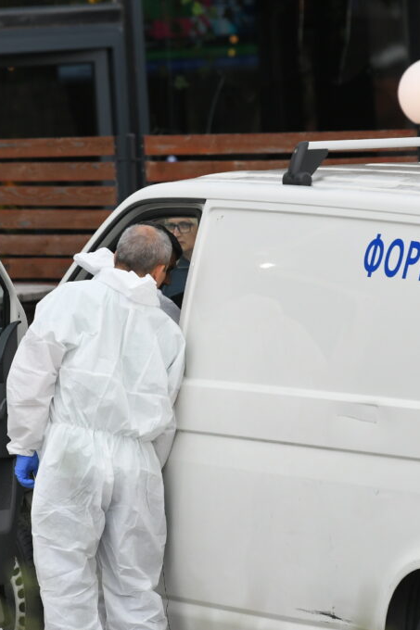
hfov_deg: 3.0
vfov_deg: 4.6
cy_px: 315
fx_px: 7913
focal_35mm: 452
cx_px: 210
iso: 800
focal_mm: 200
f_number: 4
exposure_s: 1/640
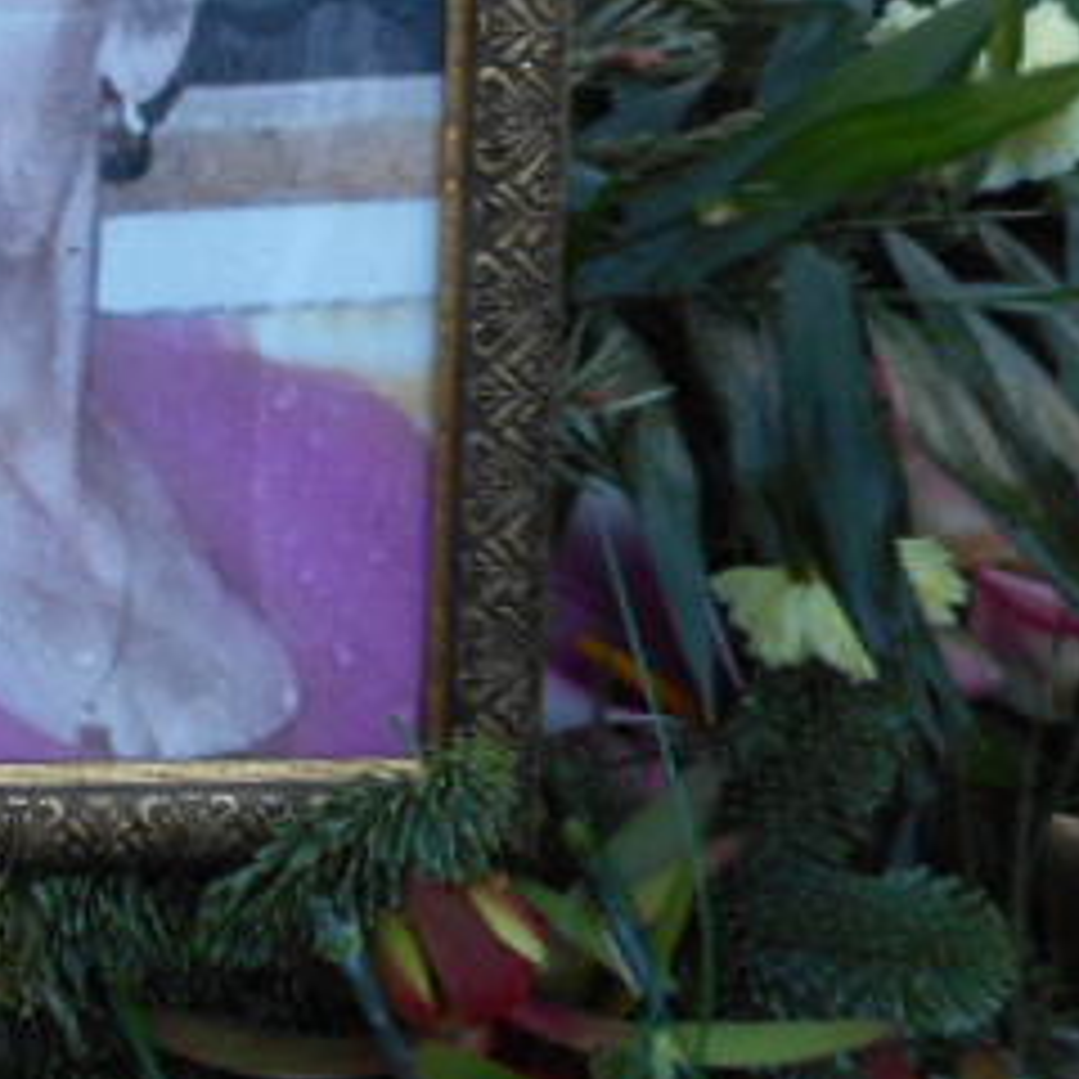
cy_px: 175
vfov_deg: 28.3
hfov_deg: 26.3
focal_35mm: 59
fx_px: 2081
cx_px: -171
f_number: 3.7
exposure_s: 1/30
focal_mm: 4.5
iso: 140
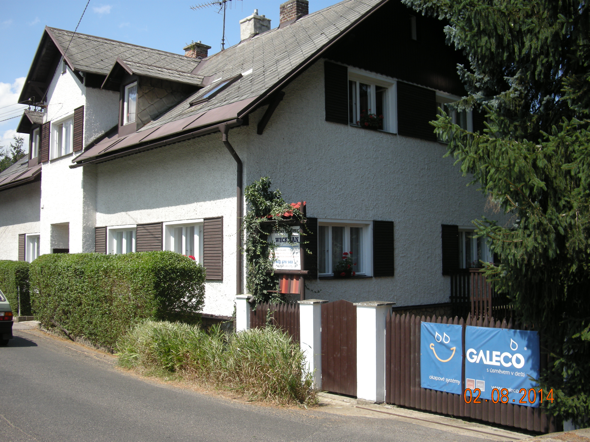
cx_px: 295
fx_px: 631
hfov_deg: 50.1
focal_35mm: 37
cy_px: 221
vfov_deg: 38.7
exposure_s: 1/730
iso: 64
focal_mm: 7.9
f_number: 2.8
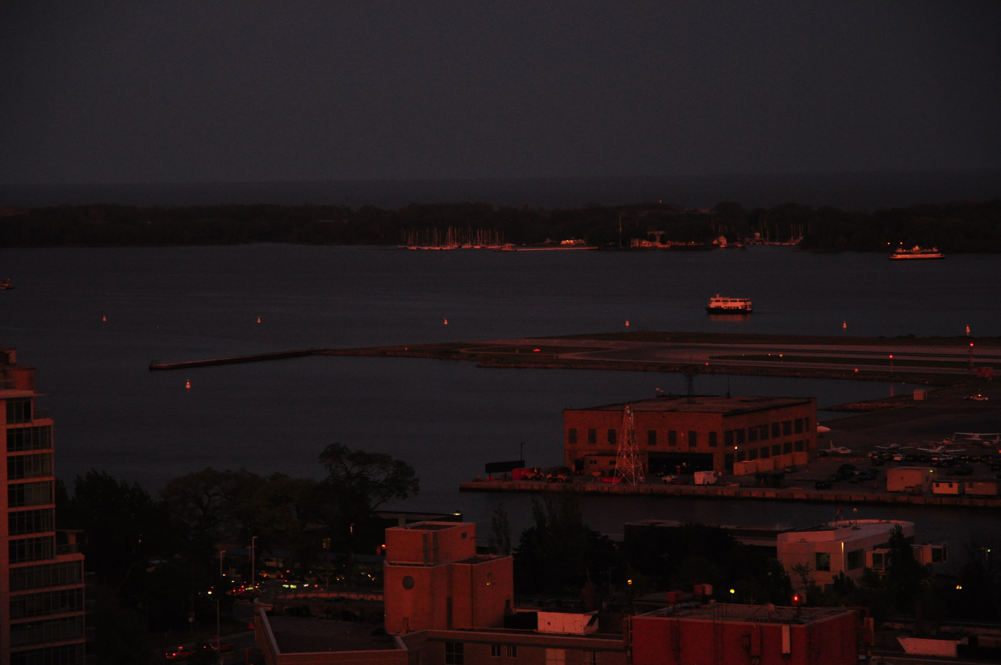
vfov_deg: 10.7
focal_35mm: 128
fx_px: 3541
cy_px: 332
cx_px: 500
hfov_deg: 16.1
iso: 800
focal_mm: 85
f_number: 5.6
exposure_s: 1/180
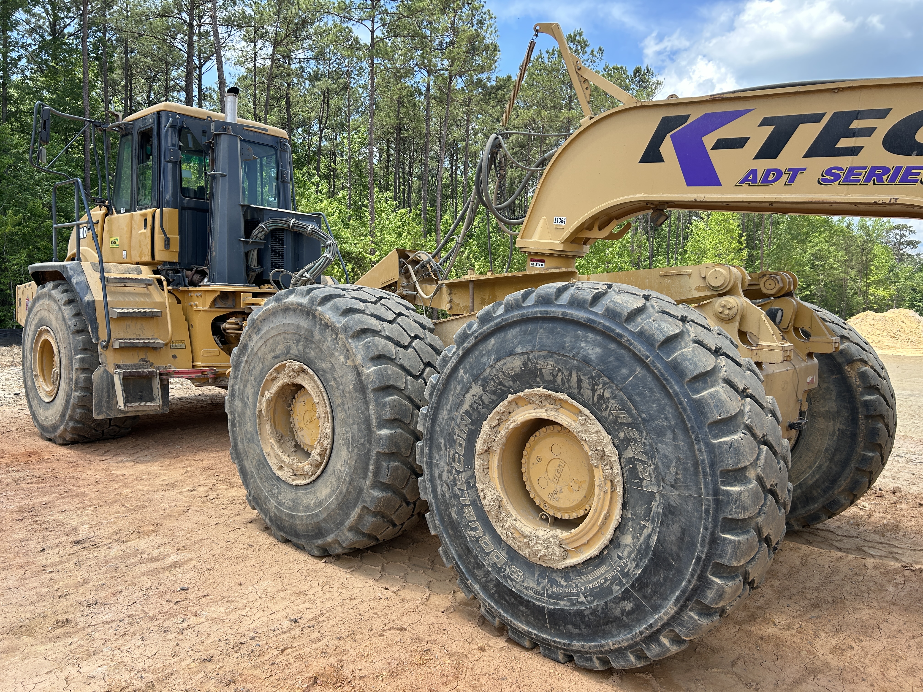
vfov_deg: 53.1
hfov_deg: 67.3
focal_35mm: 26
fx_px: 693
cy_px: 346
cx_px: 462
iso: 50
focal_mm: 5.7
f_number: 1.5
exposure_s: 1/1112
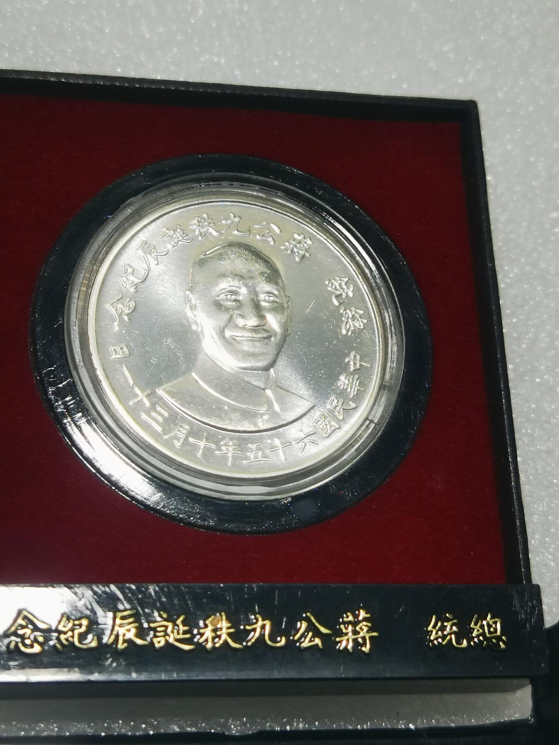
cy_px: 372
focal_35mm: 64
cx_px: 280
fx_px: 1378
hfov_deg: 22.9
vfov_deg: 30.3
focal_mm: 6.67
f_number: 1.9
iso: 64
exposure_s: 1/100
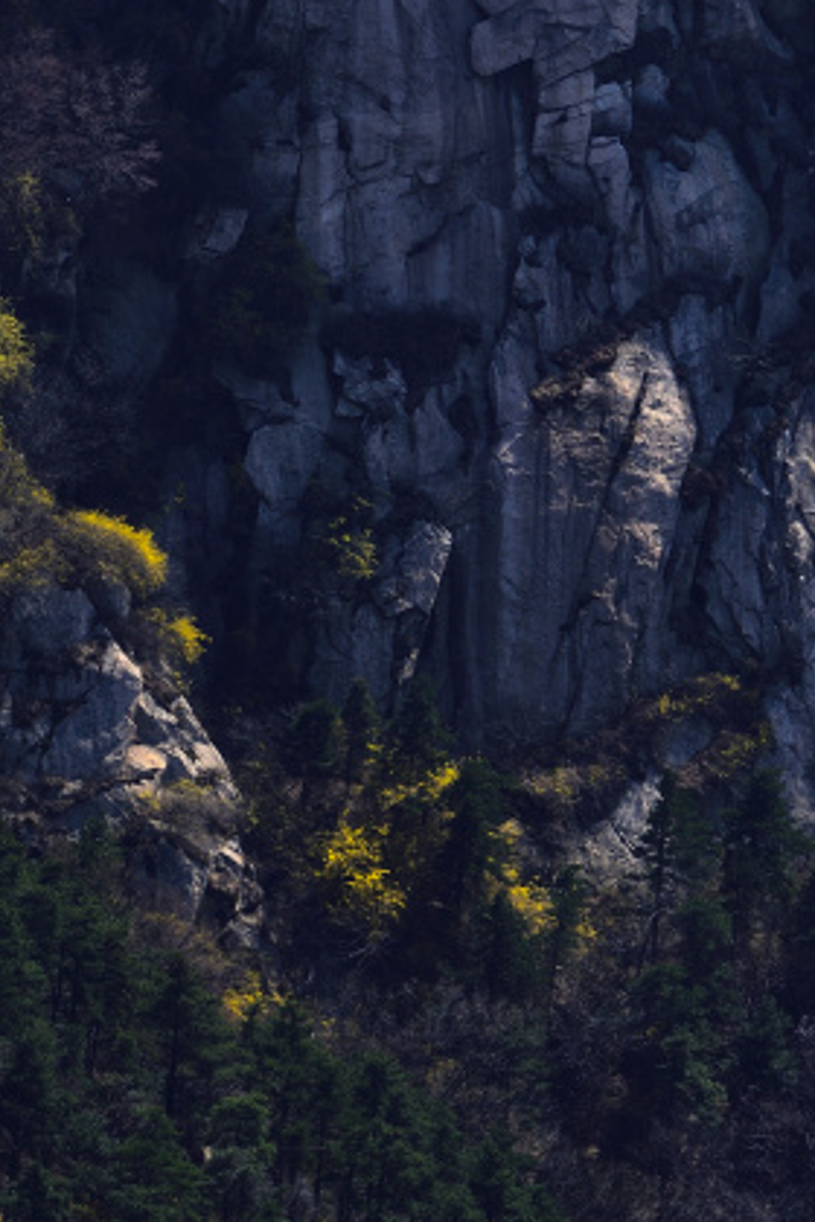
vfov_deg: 3.6
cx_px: 819
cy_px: 26
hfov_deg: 2.4
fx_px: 19423
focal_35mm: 572
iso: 100
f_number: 8
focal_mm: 200
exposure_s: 1/320
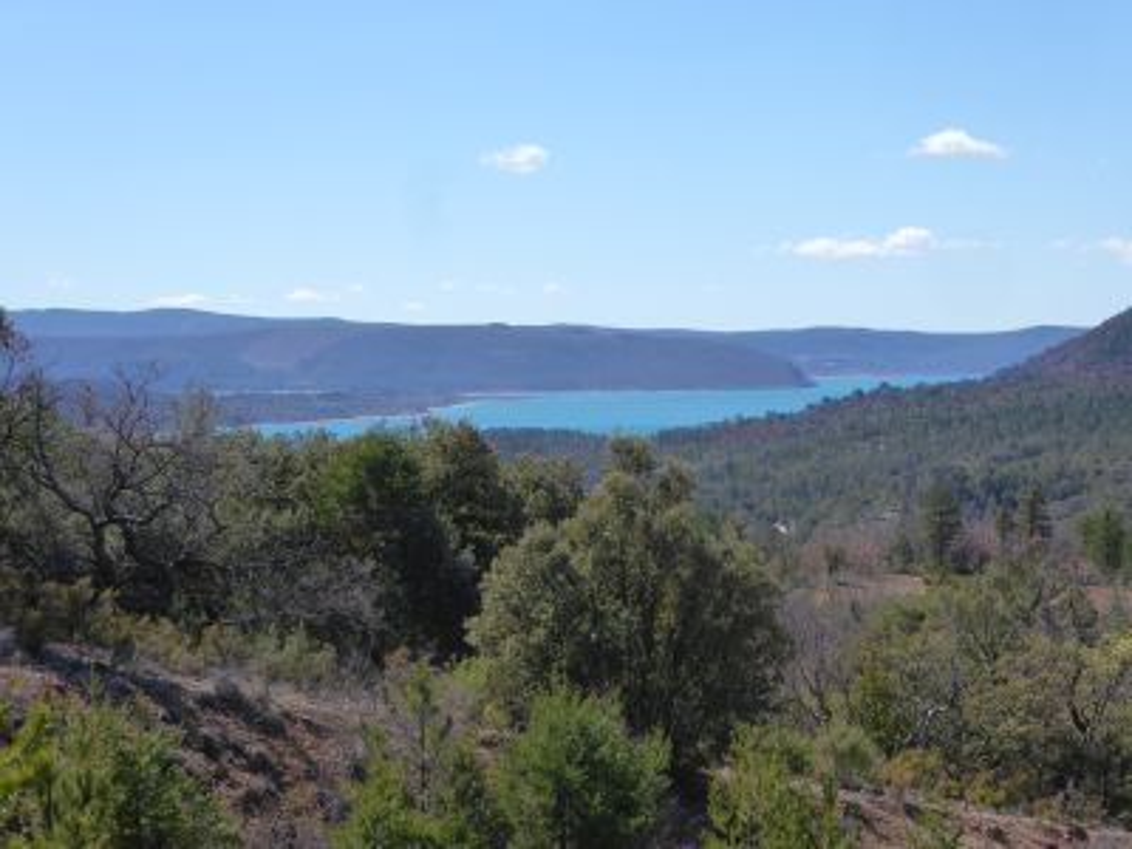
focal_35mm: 79
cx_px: 566
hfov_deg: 24.7
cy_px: 424
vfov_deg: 18.7
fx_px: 2583
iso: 125
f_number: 4.6
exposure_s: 1/500
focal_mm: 13.2
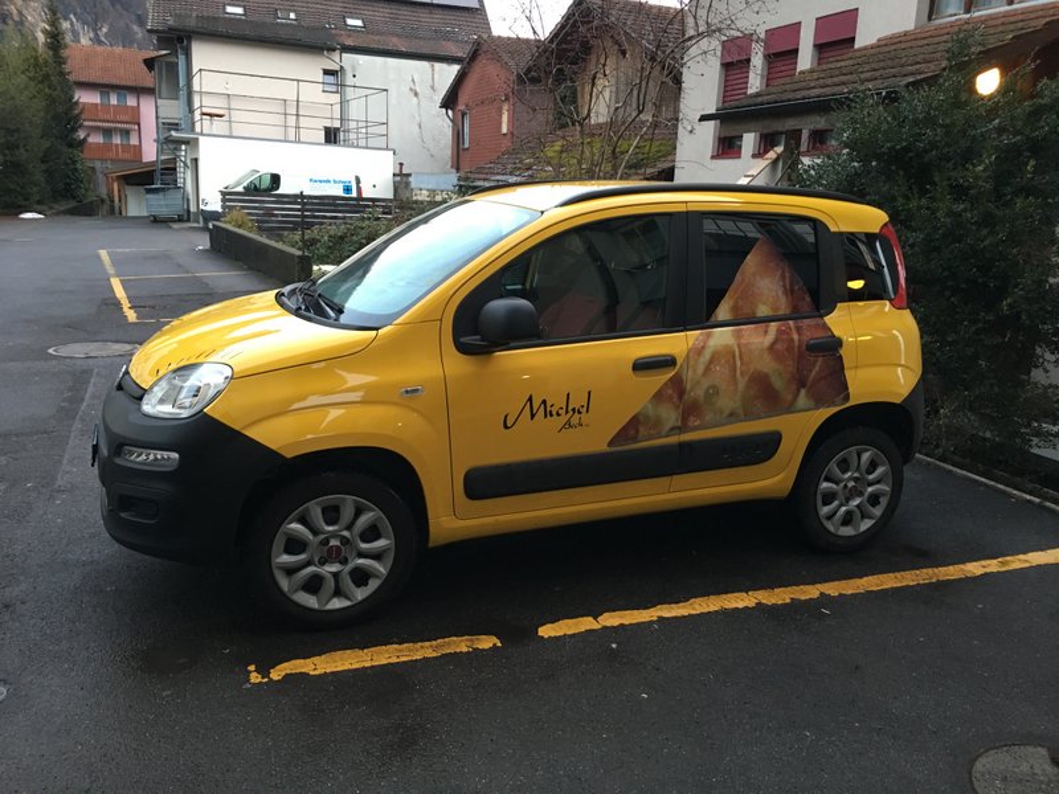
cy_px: 397
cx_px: 530
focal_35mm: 29
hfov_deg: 61.7
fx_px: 887
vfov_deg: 48.2
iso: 160
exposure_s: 1/33
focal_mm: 4.15
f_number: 2.2
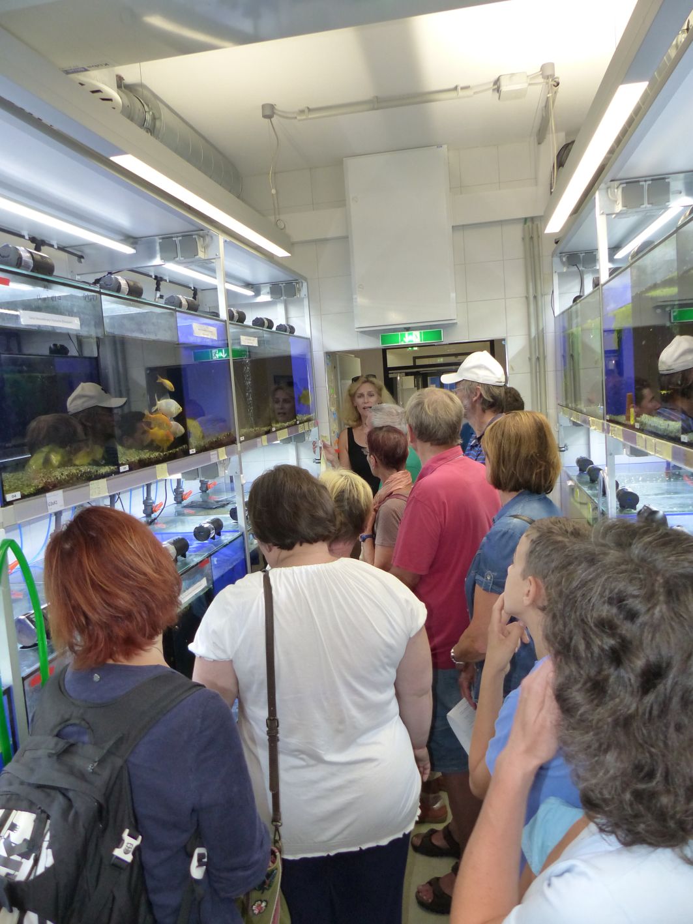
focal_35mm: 25
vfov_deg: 69.4
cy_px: 462
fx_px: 667
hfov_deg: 54.9
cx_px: 346
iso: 320
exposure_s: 1/60
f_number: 2.8
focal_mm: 4.5
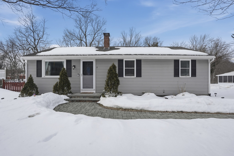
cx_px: 117
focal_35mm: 16
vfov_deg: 73.7
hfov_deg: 96.7
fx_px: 104
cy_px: 78
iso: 800
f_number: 8
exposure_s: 1/8000
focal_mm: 16
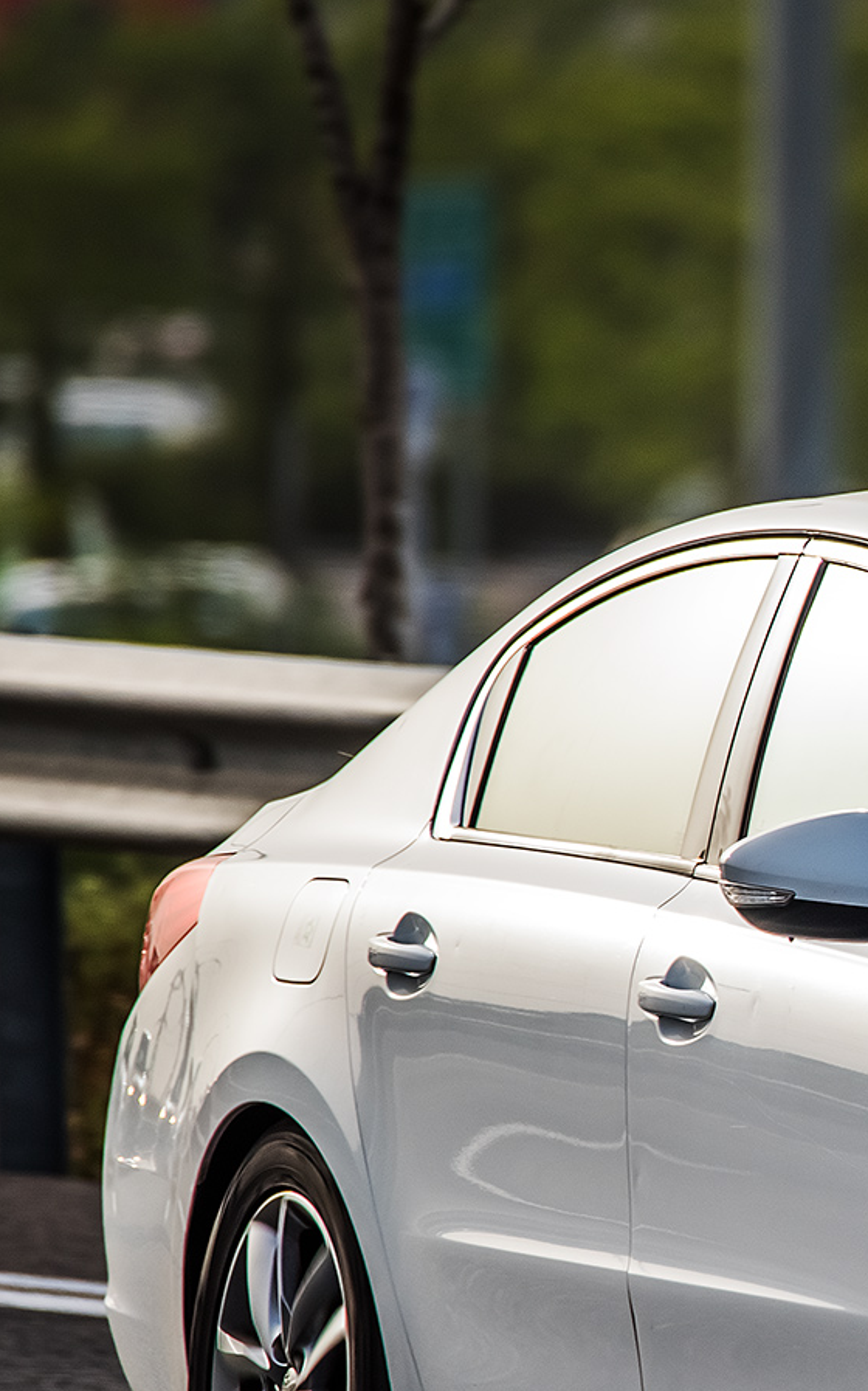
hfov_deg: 0.9
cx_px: 1521
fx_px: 52918
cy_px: 894
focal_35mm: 1397
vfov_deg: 1.5
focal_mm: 600
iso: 400
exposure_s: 1/640
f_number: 9
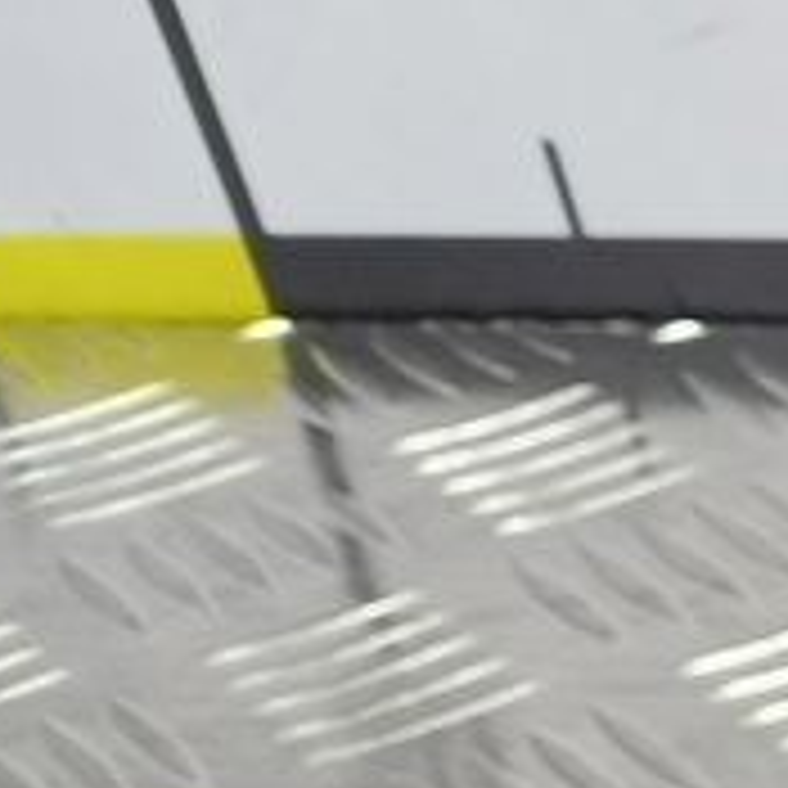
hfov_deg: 10.8
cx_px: 2242
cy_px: 1423
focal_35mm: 119
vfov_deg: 13.2
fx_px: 3065
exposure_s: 1/50
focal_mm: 4.11
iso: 135
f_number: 1.6
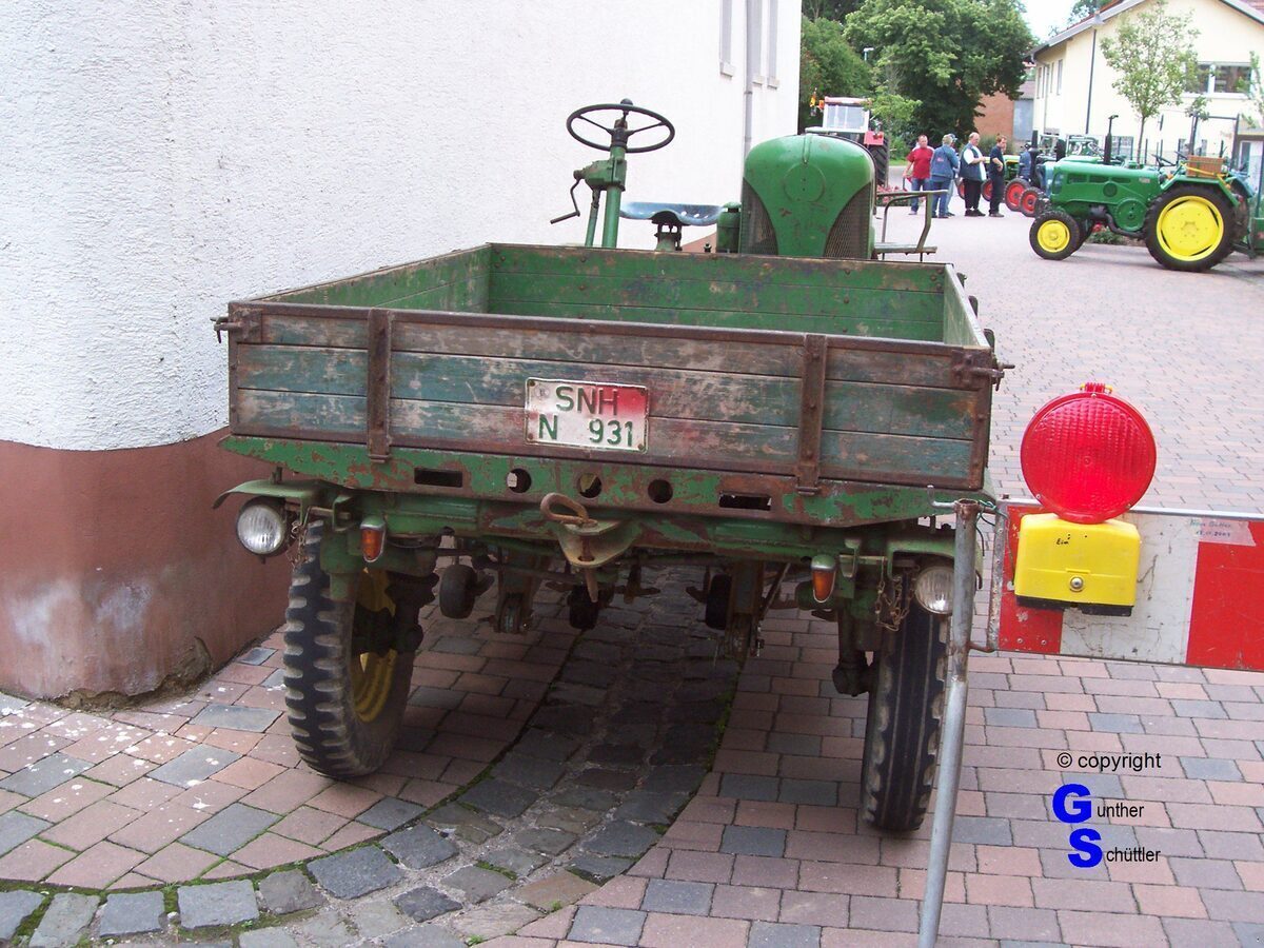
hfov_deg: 44.8
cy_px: 474
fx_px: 1534
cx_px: 632
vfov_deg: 34.3
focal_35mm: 42
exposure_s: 1/234
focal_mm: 7
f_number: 2.9
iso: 80
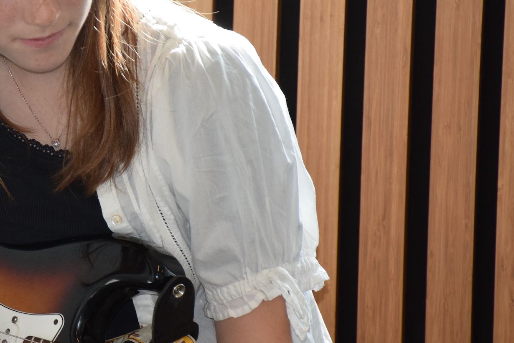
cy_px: 173
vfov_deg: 4.1
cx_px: 37
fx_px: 4755
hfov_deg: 6.2
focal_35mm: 333
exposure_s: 1/125
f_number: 5.6
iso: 720
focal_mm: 105
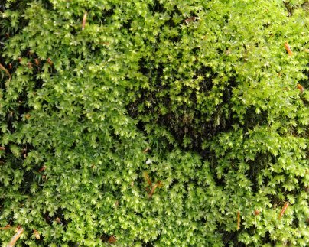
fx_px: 649
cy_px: 84
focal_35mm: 71
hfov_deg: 26.8
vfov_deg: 21.5
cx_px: 155
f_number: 6.3
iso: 200
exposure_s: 1/100
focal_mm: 50
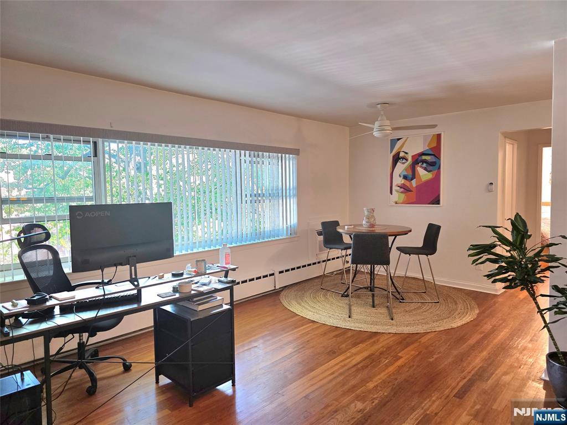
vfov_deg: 58.9
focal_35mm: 23
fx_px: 377
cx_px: 284
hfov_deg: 73.9
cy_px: 212
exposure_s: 1/120
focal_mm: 6.3
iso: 160
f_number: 1.7
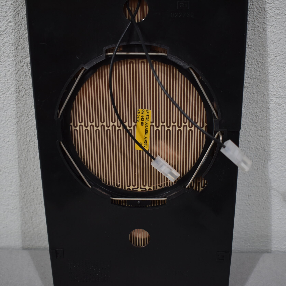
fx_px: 455
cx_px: 153
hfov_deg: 34.9
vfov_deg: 34.9
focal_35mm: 49
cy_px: 142
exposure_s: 1/250
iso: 560
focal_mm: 25
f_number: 4
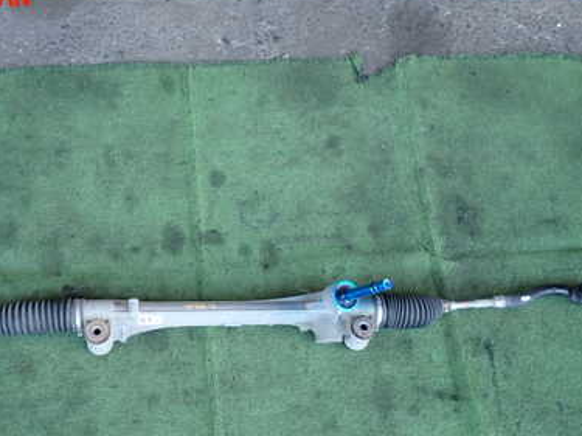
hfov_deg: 46.4
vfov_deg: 35.2
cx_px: 214
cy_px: 326
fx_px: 672
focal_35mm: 40
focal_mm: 4.5
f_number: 2
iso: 160
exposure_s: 1/125
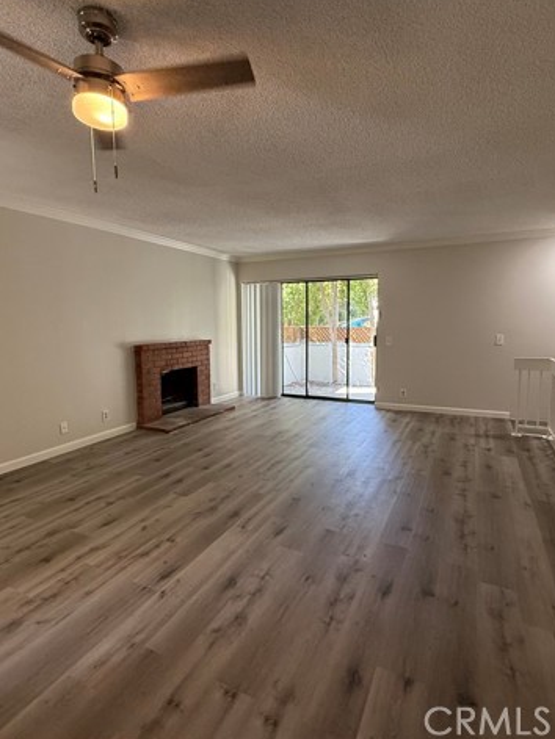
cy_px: 368
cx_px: 276
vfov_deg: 84.7
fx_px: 406
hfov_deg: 68.7
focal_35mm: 19
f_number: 2.2
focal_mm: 2.22
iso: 250
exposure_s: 1/120
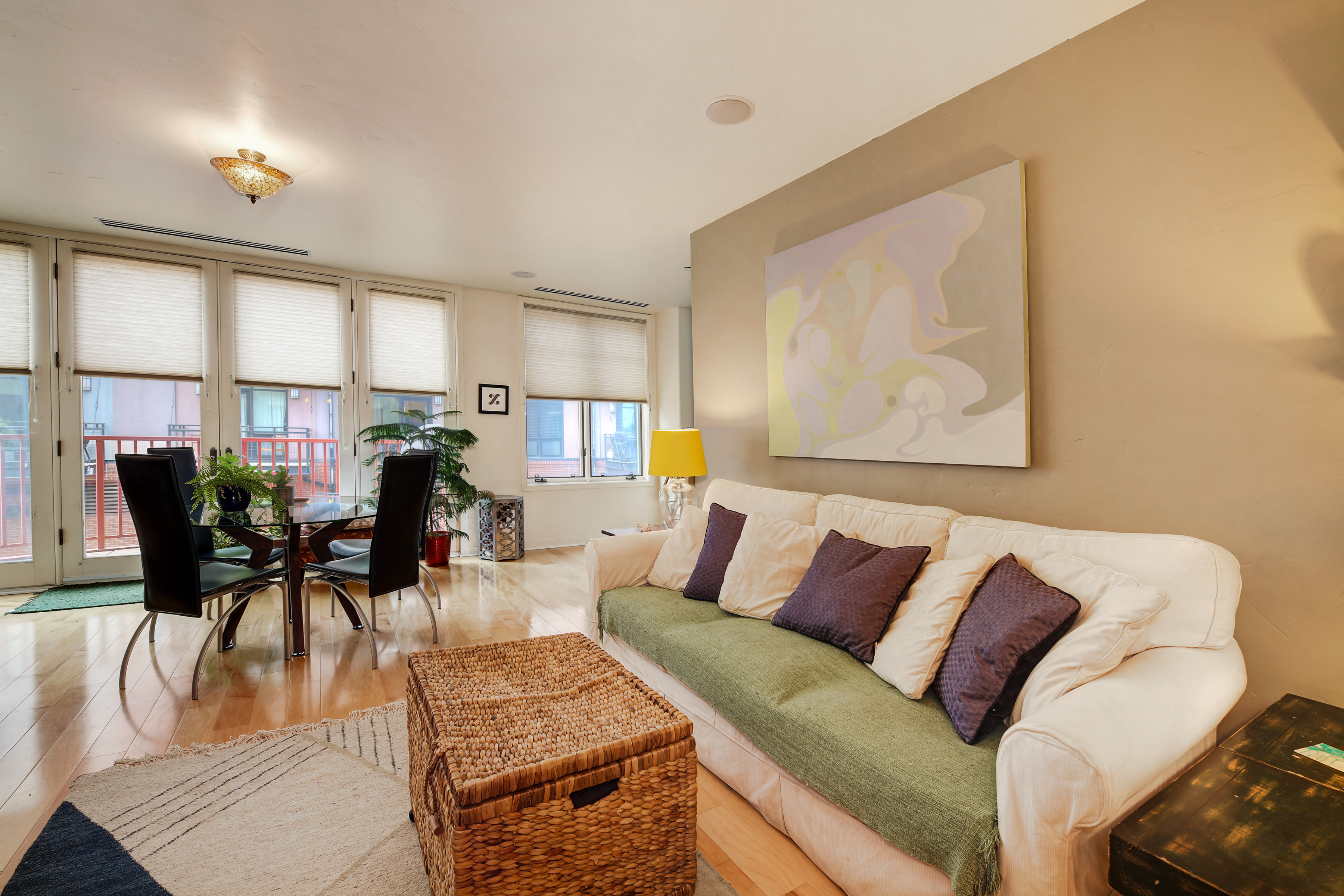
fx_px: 560
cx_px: 672
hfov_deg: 100.4
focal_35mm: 15
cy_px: 448
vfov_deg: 77.3
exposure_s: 1/10
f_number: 8
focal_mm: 15
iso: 400
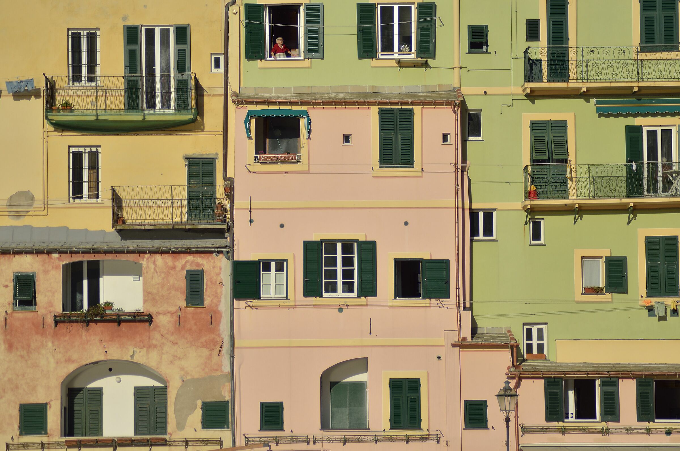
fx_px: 3817
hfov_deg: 10.2
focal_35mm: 202
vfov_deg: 6.8
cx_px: 340
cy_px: 226
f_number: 4.5
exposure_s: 1/3200
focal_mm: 135
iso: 100
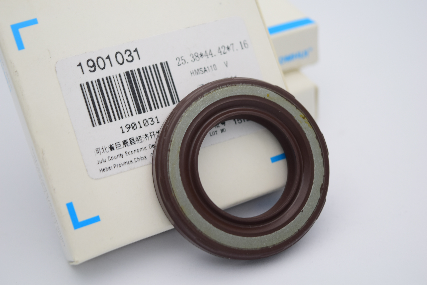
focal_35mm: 72
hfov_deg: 28.1
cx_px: 214
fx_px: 854
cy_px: 142
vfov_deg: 18.9
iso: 100
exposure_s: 1/2.5
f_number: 5.3
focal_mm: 48
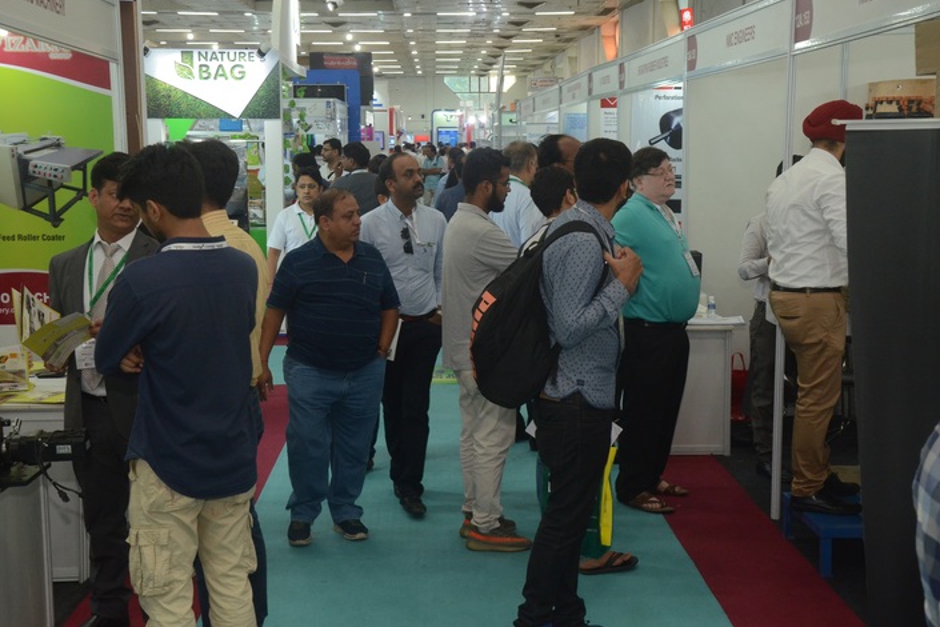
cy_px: 310
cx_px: 471
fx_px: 1397
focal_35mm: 54
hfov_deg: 37.2
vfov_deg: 25.3
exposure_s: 1/100
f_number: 7.1
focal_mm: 35
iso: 1600
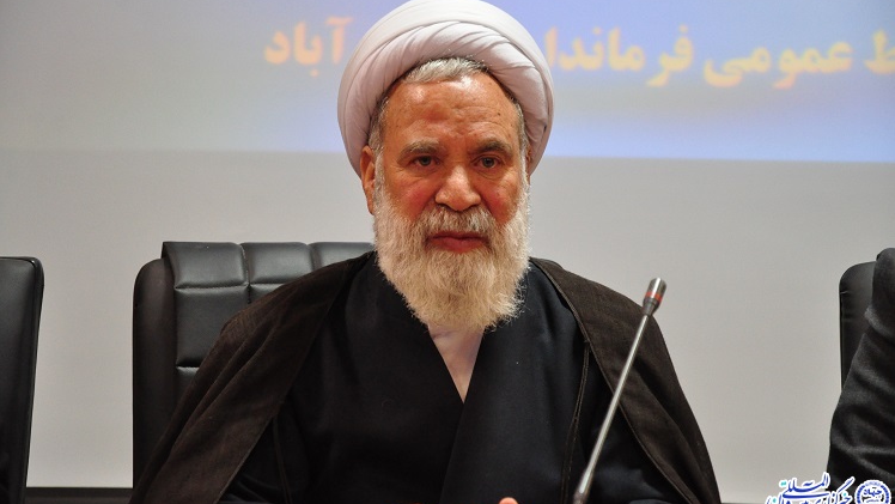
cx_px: 448
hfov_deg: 14.8
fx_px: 3442
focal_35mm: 145
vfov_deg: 8.4
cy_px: 225
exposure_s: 1/40
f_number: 5.6
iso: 2000
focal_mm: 92
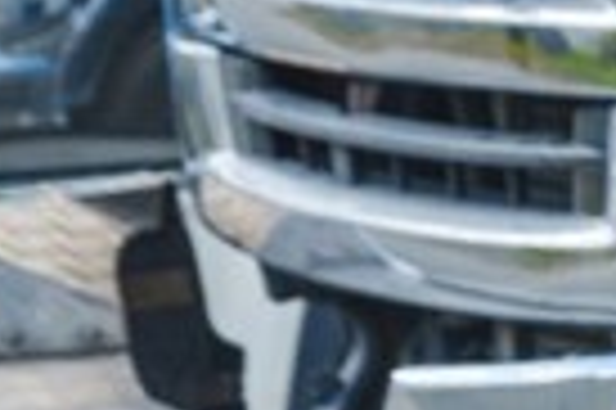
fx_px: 11160
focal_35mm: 653
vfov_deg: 2.1
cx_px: 1115
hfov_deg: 3.1
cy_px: 32
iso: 125
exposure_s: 1/200
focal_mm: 45.23
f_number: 4.5
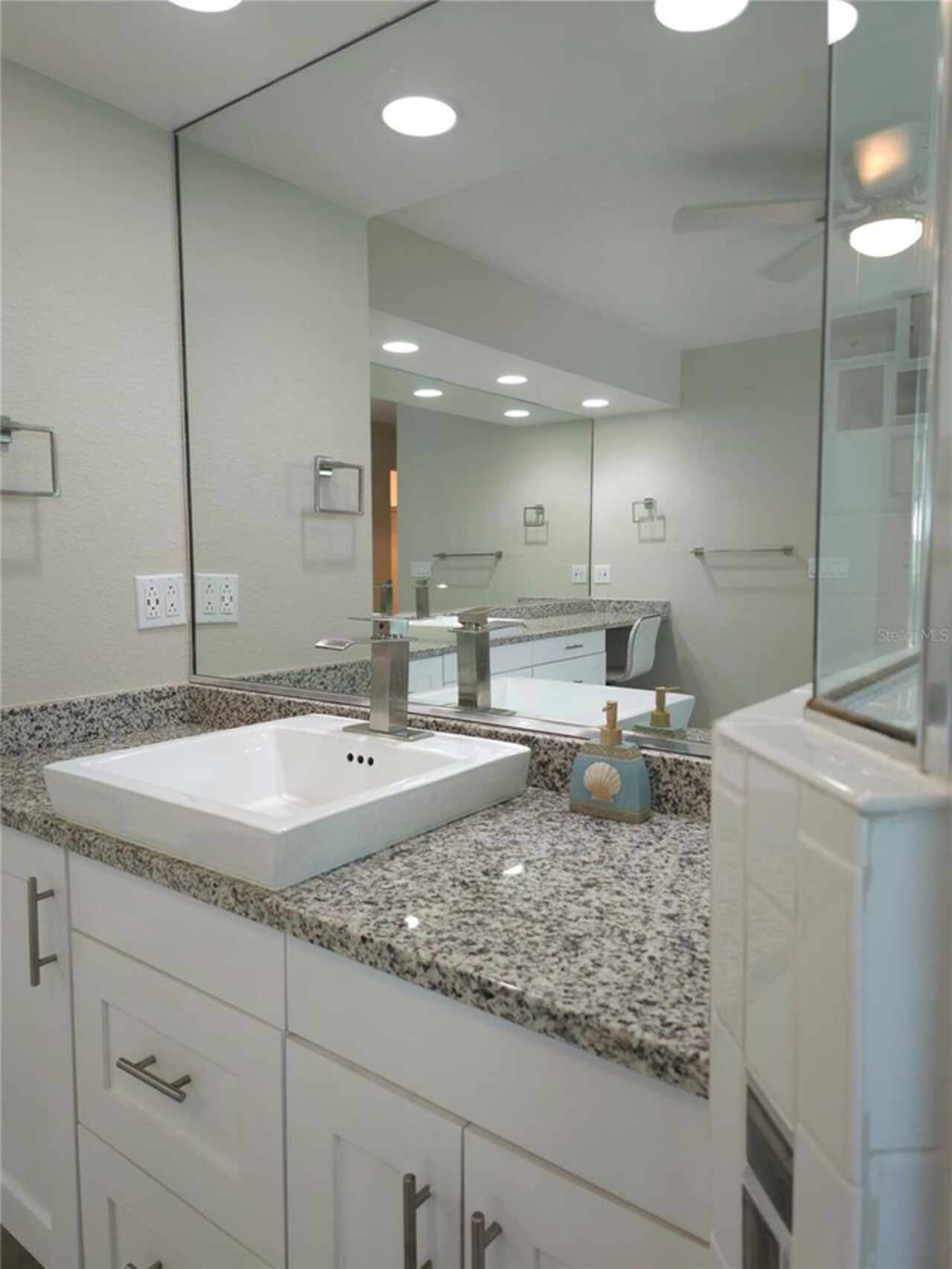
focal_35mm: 23
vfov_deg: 73.9
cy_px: 634
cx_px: 476
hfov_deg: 58.9
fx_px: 843
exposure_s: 1/60.2
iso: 160
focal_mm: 6.3
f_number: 1.7
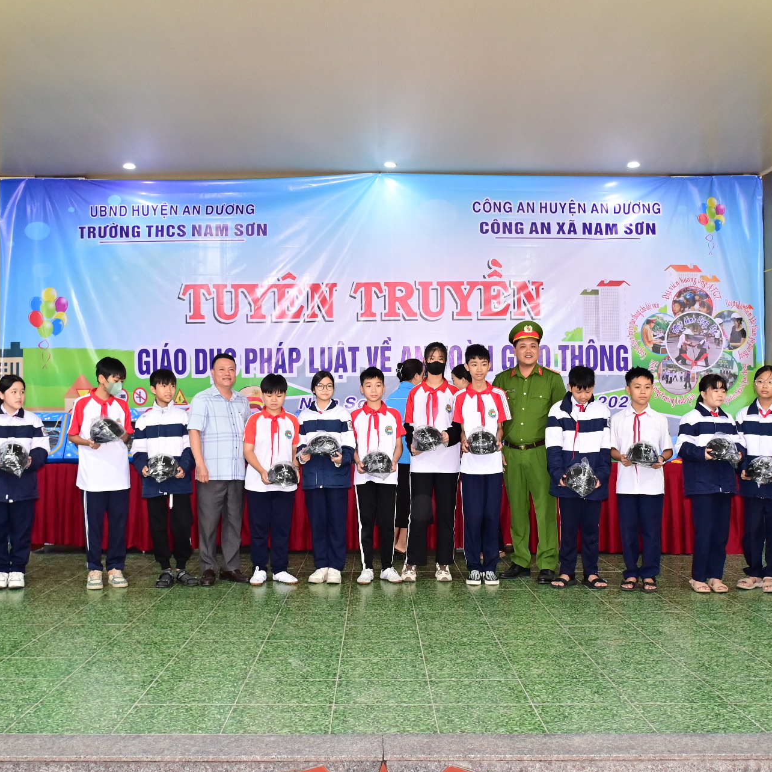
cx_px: 367
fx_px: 1085
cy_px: 383
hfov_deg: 39.2
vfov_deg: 39.2
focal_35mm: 43
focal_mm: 22
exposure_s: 1/200
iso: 1600
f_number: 3.5
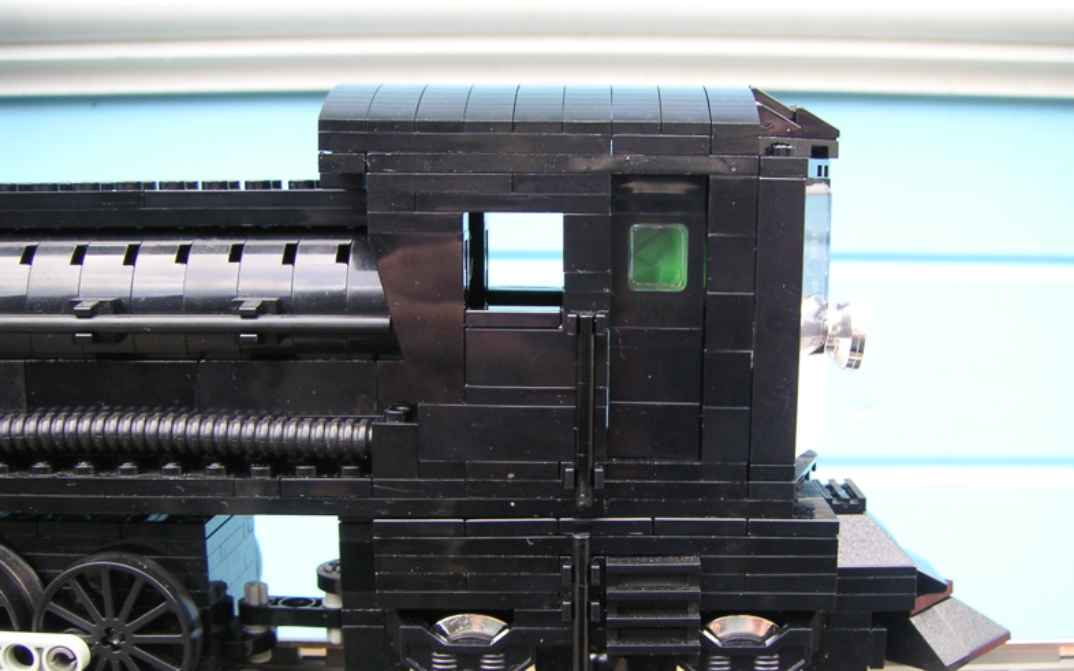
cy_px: 406
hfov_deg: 48.2
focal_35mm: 41
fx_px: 1200
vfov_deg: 31.1
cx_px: 540
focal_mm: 6
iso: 80
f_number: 2.8
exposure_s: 1/45
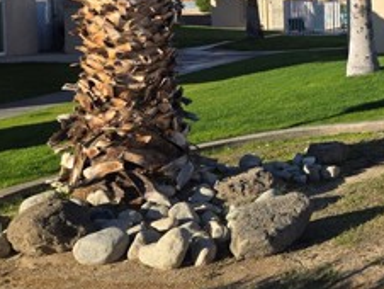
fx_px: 722
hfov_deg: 25.6
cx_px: 500
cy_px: 36
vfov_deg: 22.2
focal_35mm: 65
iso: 25
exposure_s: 1/1509
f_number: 1.8
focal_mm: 5.4
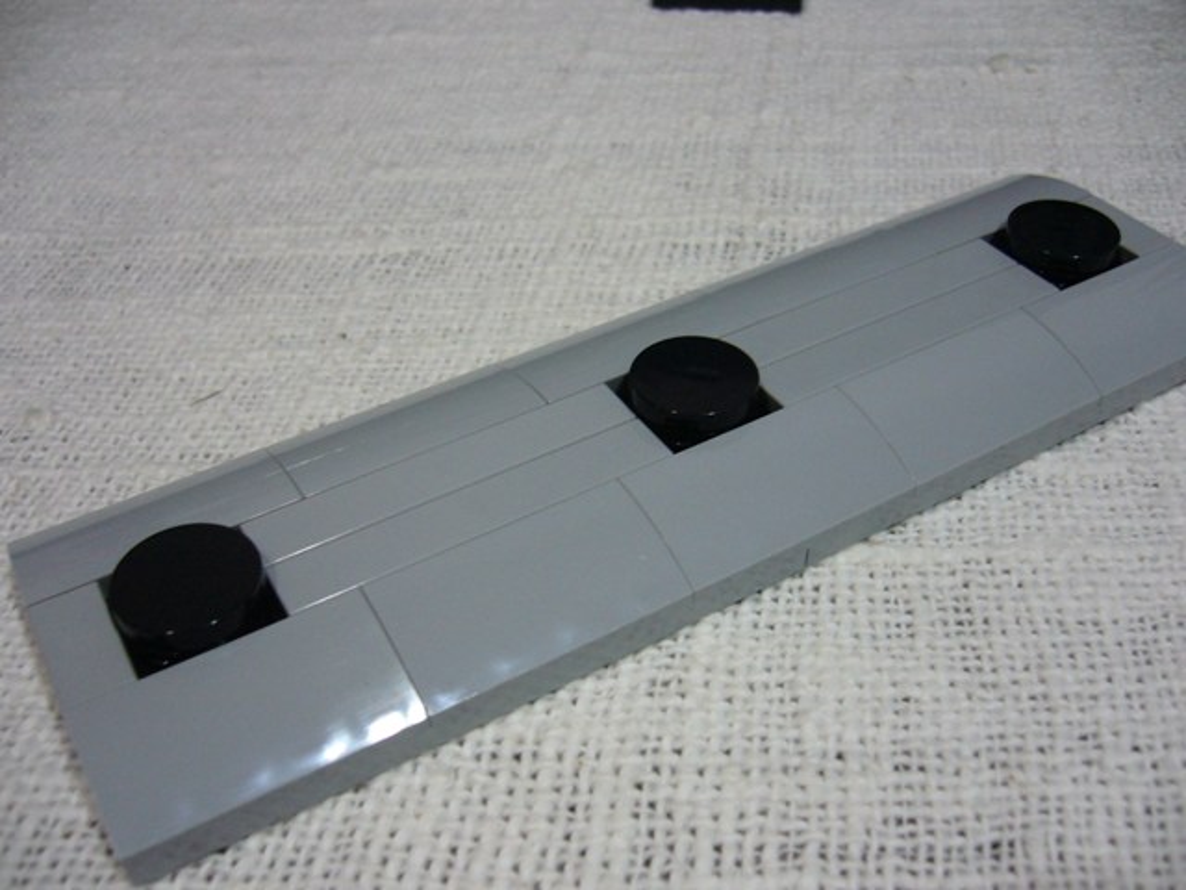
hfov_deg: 52.6
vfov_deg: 40.7
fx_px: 1199
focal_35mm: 35
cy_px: 445
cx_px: 593
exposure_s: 1/13
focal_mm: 5.8
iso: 200
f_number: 2.8
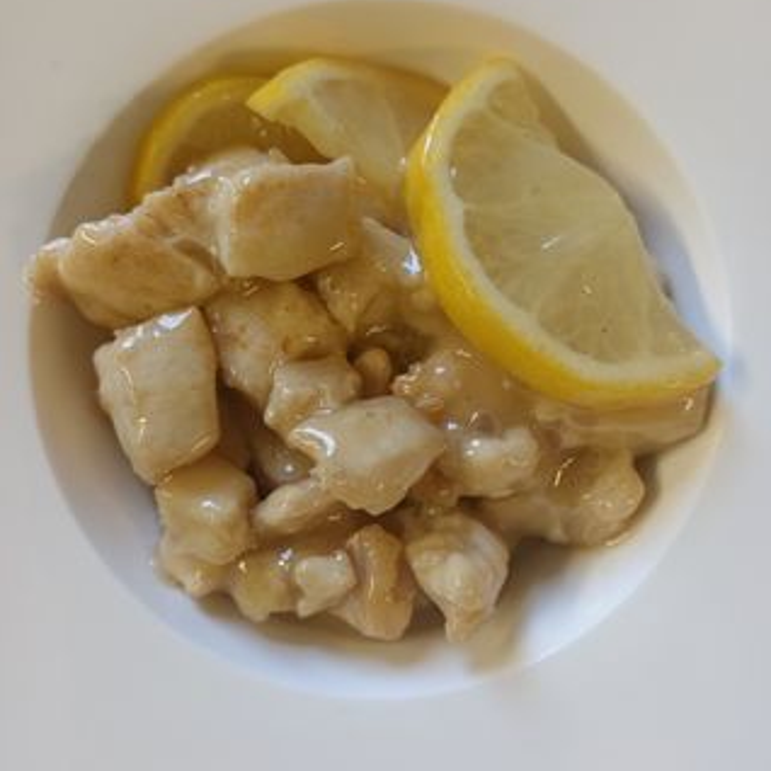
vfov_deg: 51.1
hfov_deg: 51.1
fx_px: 806
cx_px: 386
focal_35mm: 32
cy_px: 402
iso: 336
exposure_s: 1/50
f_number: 1.9
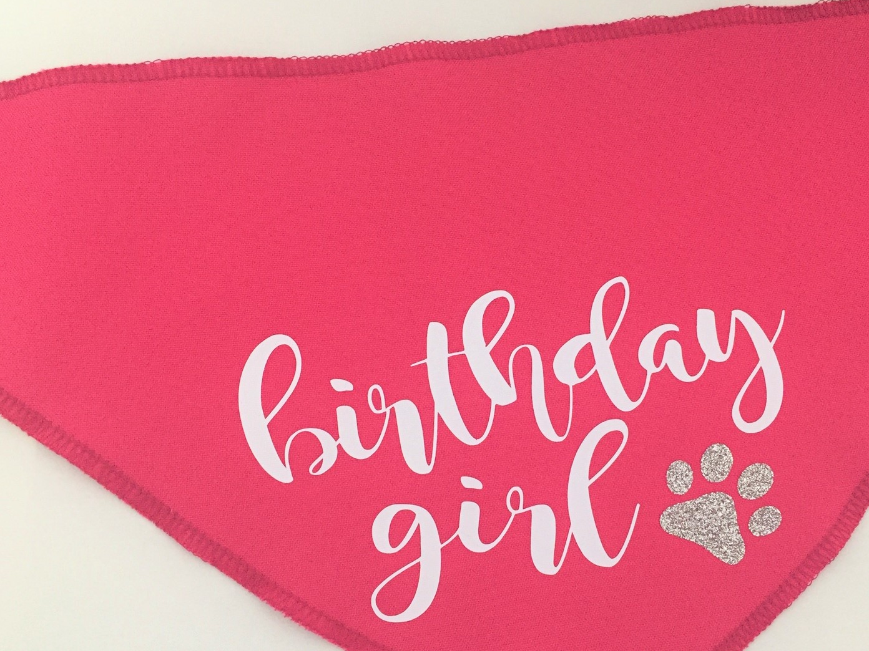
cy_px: 359
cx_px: 499
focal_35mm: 34
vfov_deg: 41.7
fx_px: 854
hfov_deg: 53.7
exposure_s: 1/24
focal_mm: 4.15
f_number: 2.2
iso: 250
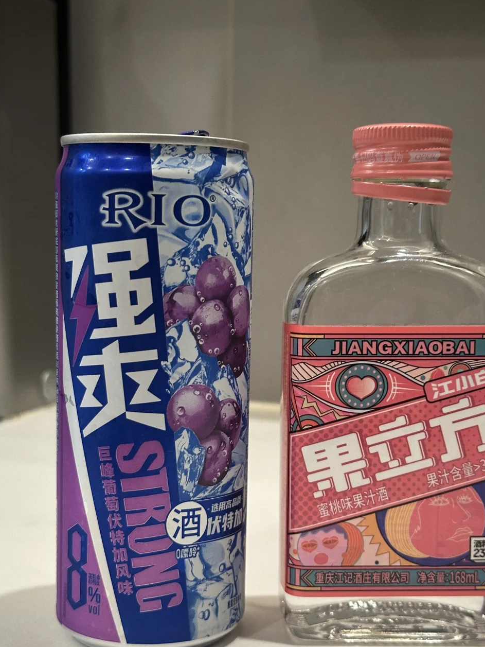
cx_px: 258
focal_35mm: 55
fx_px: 1027
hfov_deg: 26.6
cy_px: 352
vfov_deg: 34.9
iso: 250
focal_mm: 6.86
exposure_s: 1/54
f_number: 1.78
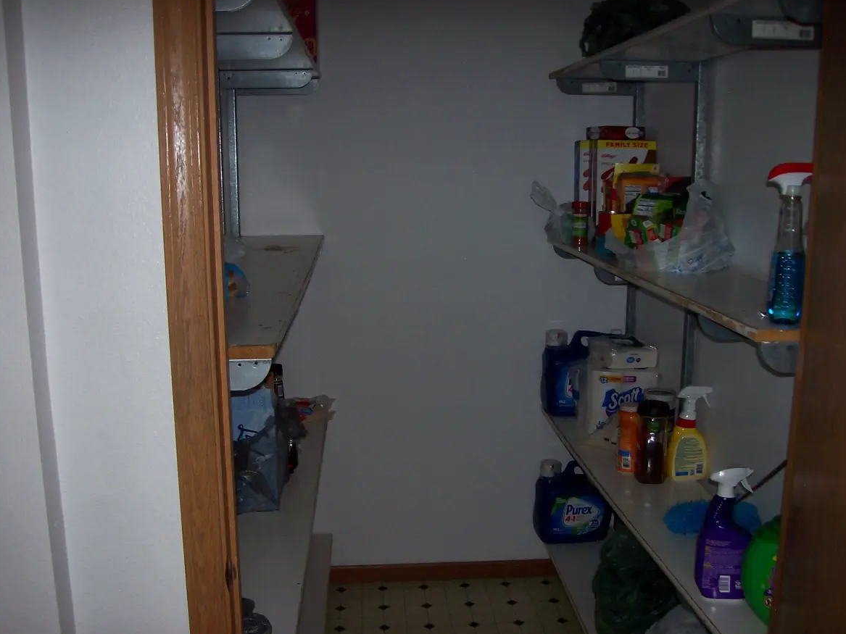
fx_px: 904
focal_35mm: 37
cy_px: 315
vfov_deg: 38.7
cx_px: 426
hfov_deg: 50.1
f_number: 2.7
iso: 80
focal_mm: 6
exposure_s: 1/64
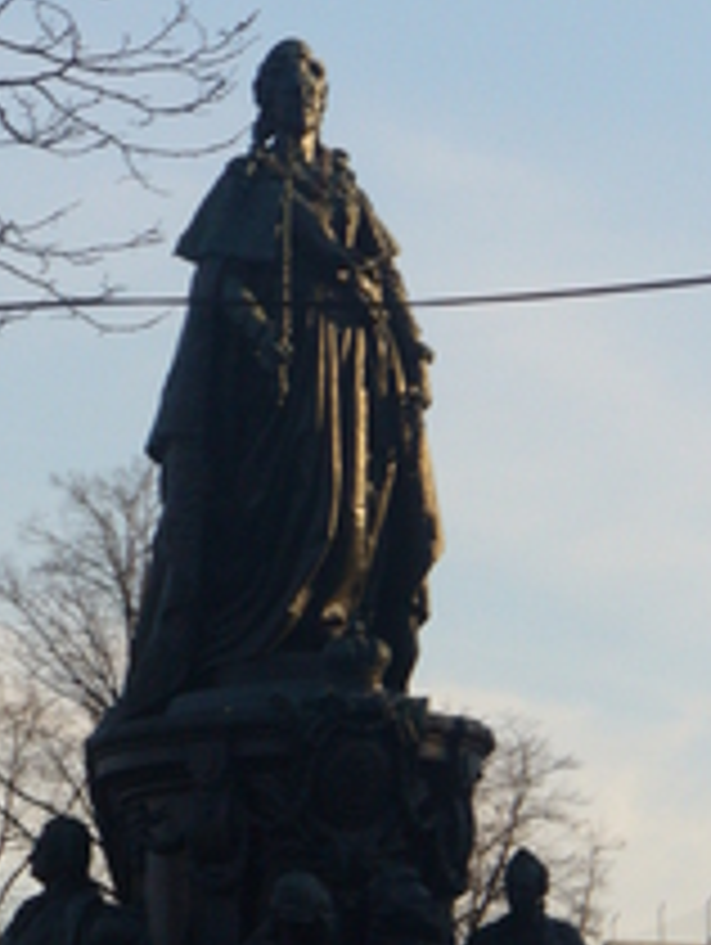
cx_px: 288
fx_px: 9183
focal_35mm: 336
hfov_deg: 4.4
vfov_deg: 5.9
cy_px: 684
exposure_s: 1/160
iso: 100
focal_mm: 25.9
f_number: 8
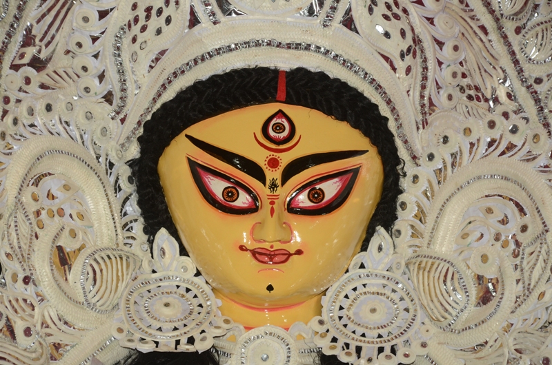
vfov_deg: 9.9
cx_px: 276
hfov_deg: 14.9
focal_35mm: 138
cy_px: 182
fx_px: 2112
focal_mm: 92
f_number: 8
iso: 500
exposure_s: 1/200
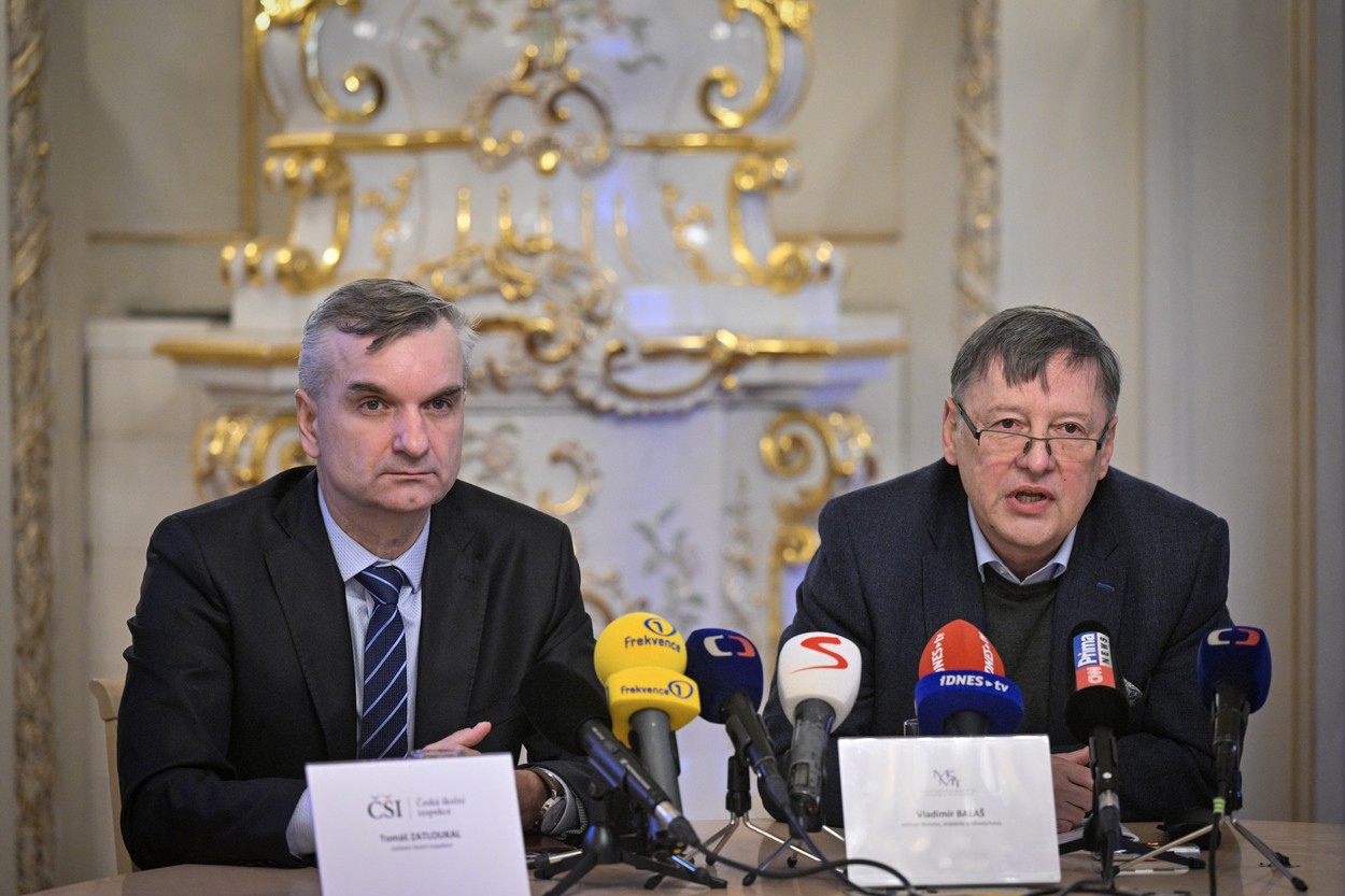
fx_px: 5043
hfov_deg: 15.2
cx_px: 672
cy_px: 448
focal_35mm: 135
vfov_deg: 10.2
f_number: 3.2
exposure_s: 1/250
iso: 3200
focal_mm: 135
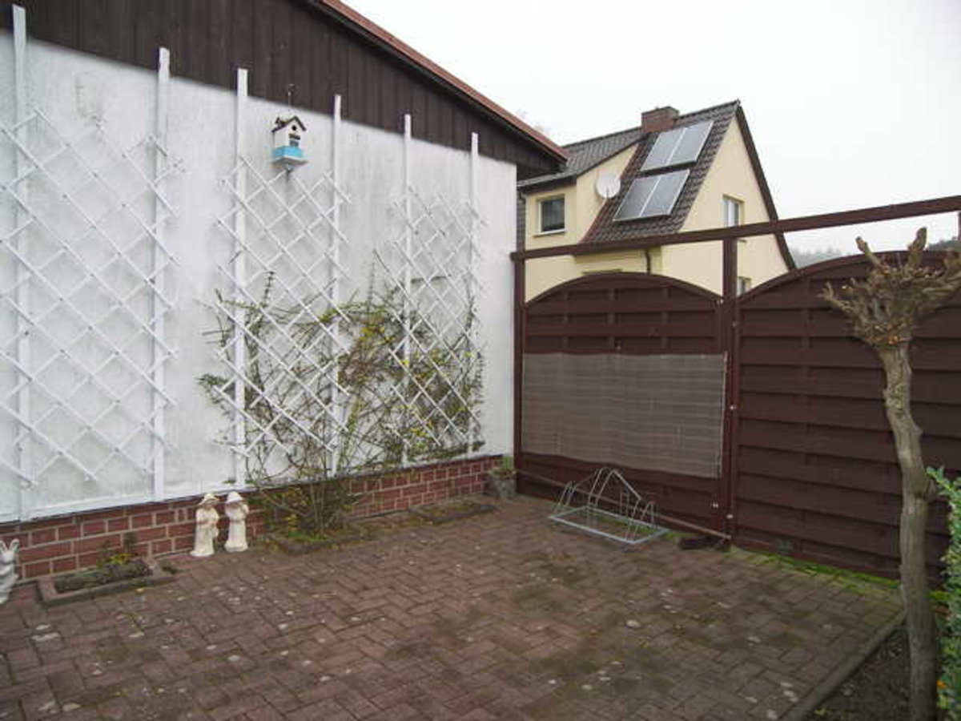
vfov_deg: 56.8
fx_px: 666
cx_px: 480
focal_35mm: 24
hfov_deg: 71.6
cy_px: 360
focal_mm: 5
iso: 50
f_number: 2.8
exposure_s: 1/125
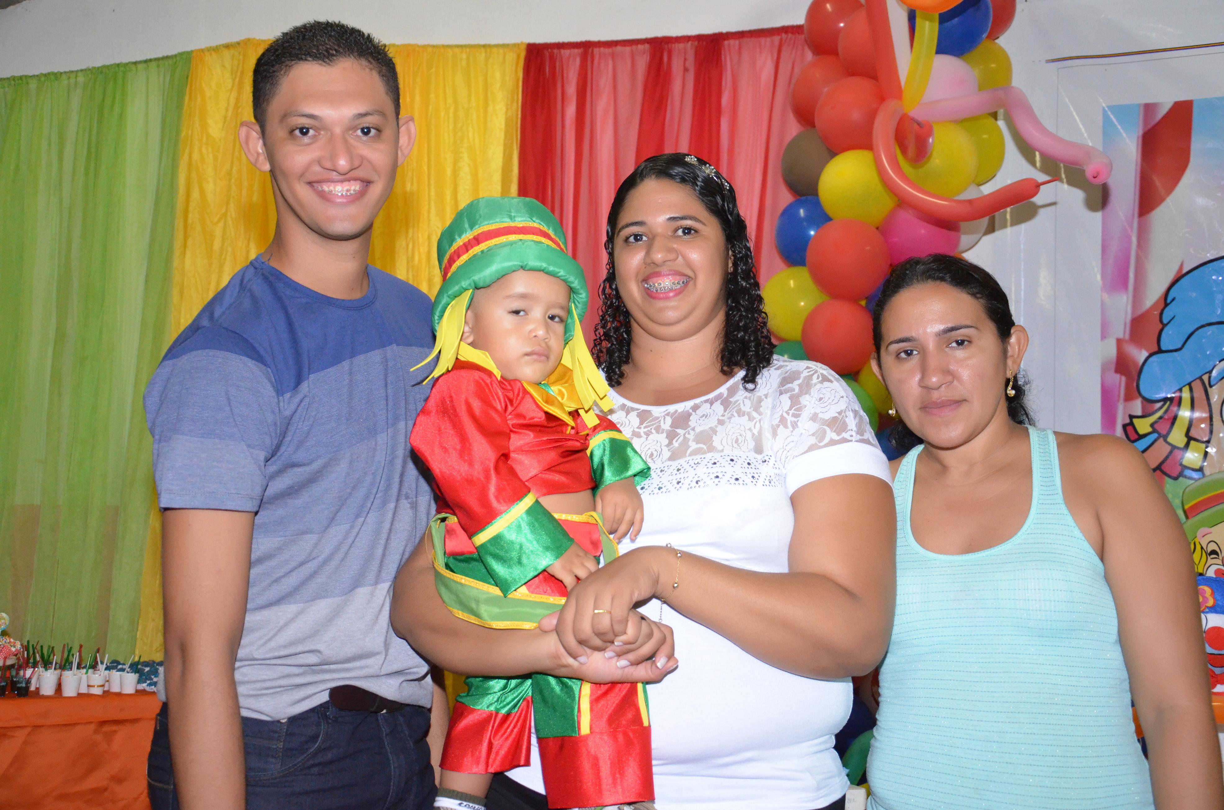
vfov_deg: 28.0
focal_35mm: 48
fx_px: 1629
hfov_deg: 41.2
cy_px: 405
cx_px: 612
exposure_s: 1/60
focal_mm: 32
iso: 3200
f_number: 4.2
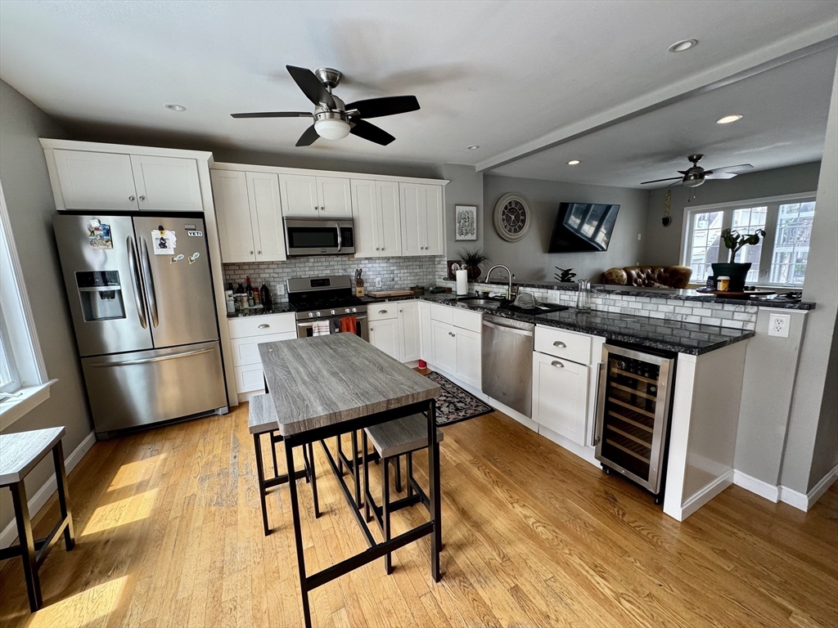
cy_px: 314
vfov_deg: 85.7
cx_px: 419
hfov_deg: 102.1
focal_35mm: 14
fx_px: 339
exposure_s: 1/99
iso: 125
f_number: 2.2
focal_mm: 2.22
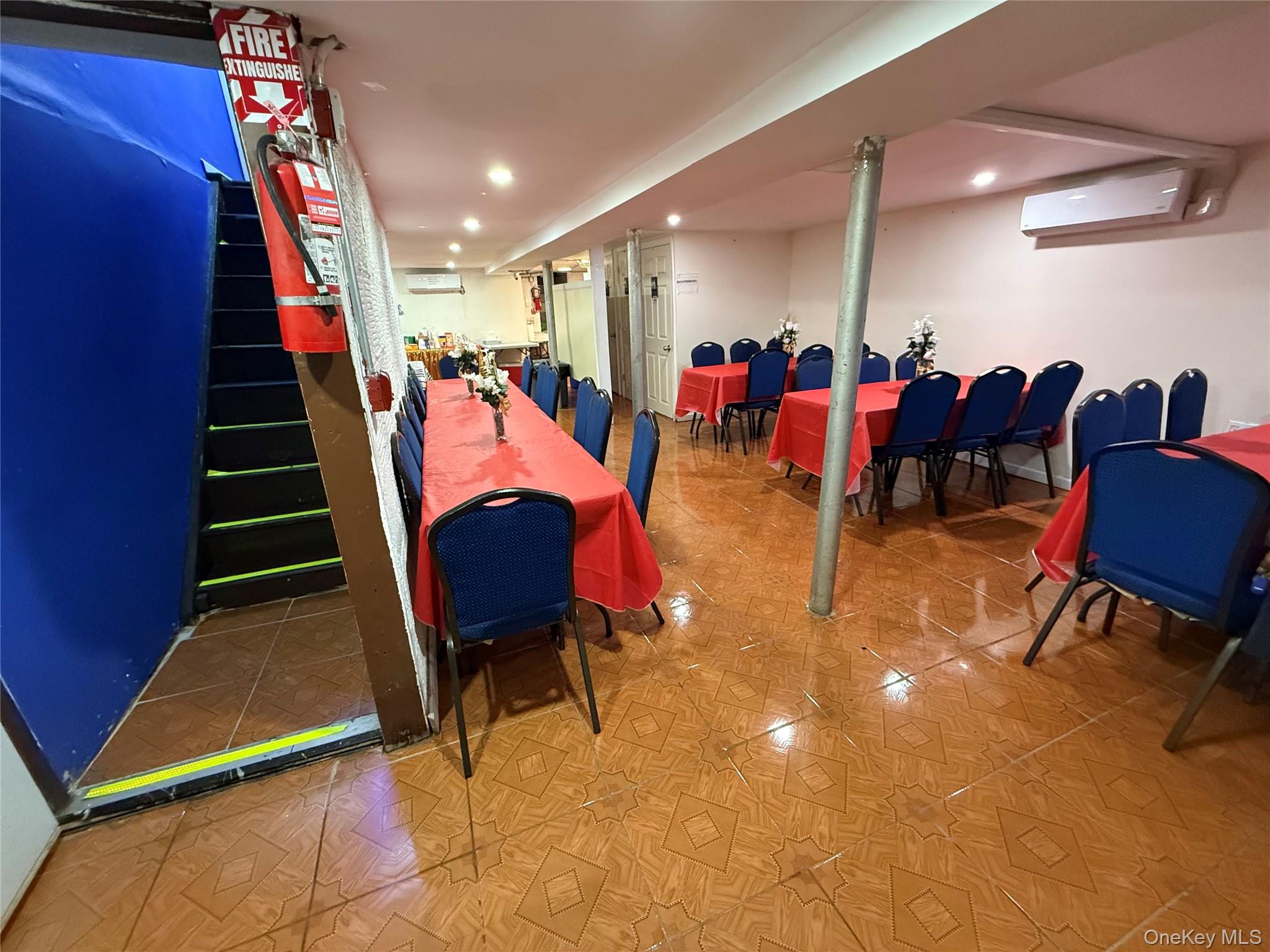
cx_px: 635
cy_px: 476
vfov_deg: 85.7
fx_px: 514
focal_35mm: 14
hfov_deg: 102.1
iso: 640
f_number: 2.2
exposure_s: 1/60
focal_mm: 2.22
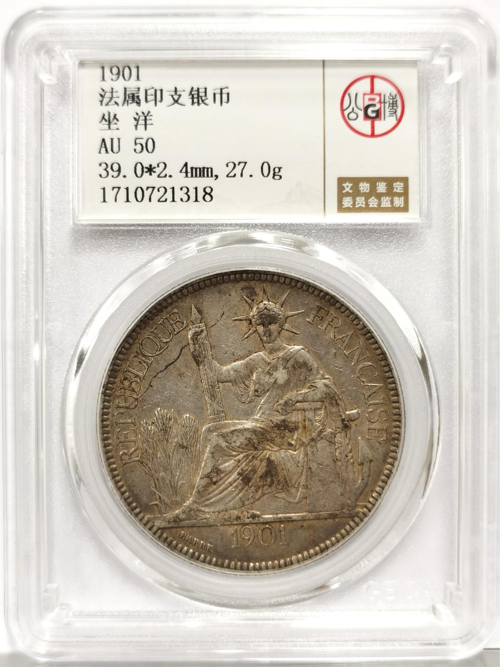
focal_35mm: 54
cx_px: 250
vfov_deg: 35.5
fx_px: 1040
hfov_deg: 27.0
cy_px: 334
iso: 160
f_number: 16
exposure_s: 1/100
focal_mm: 5.56
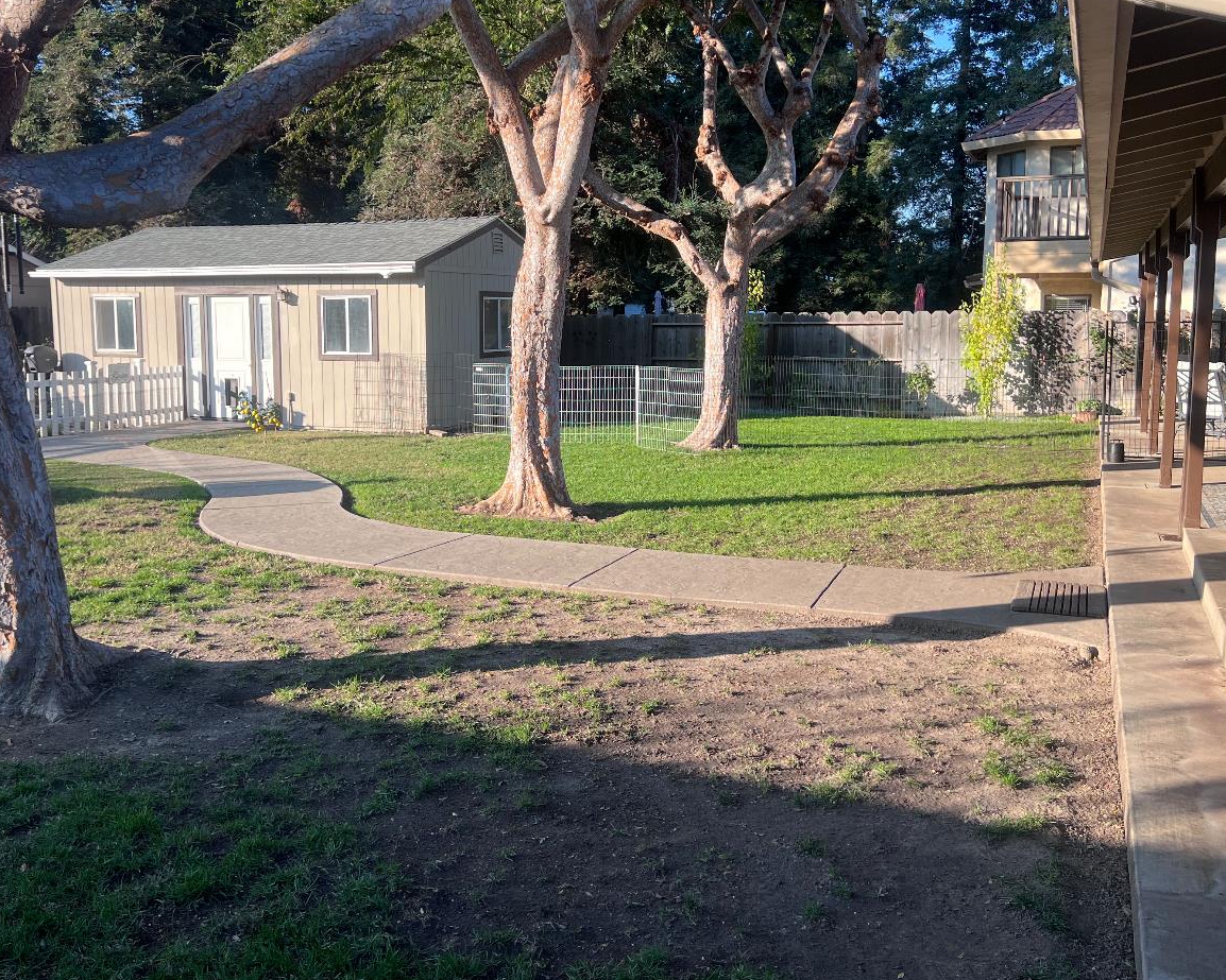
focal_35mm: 33
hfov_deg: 54.0
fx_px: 1197
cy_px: 436
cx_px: 521
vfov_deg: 44.5
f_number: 1.5
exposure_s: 1/1009
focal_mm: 5.7
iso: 50
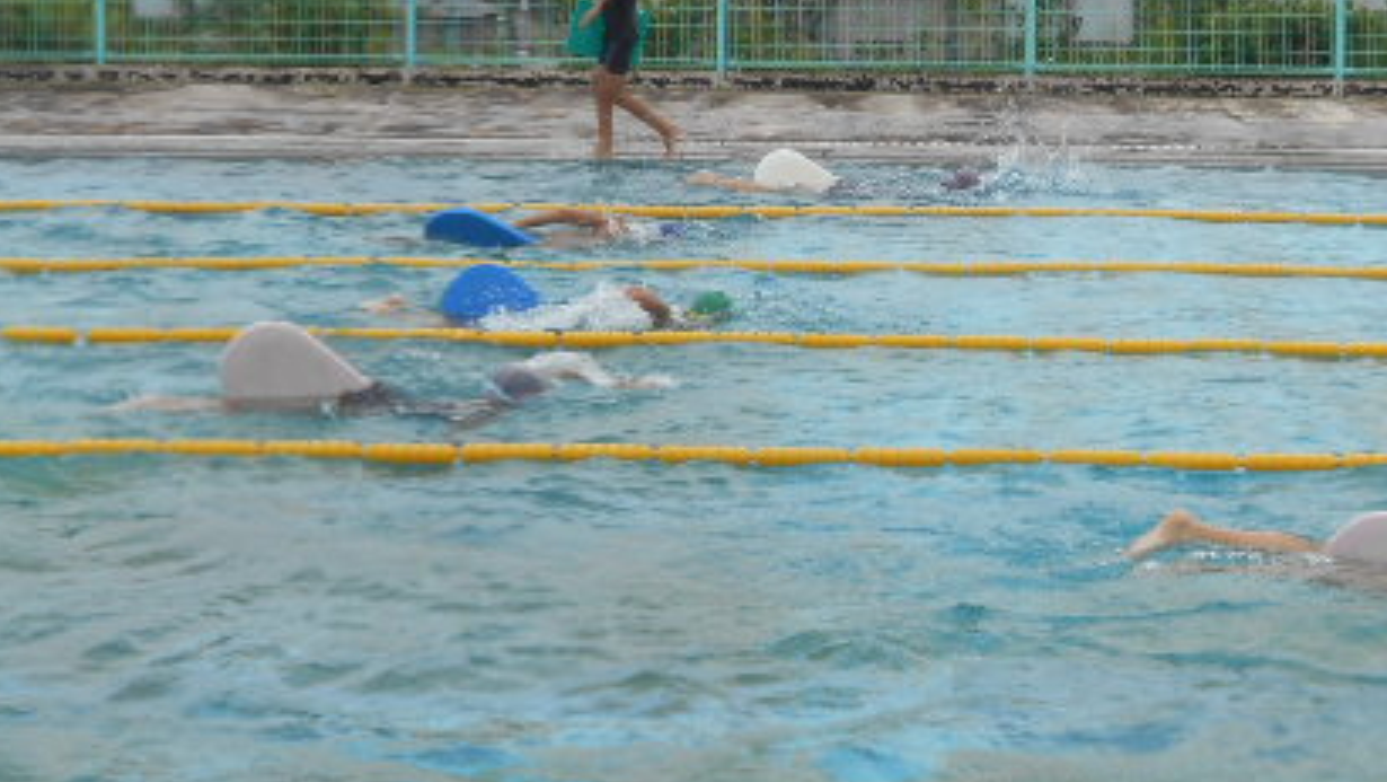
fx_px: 3127
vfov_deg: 14.2
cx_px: 1011
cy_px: 173
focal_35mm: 85
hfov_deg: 24.8
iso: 80
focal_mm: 8.8
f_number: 4.5
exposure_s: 1/400
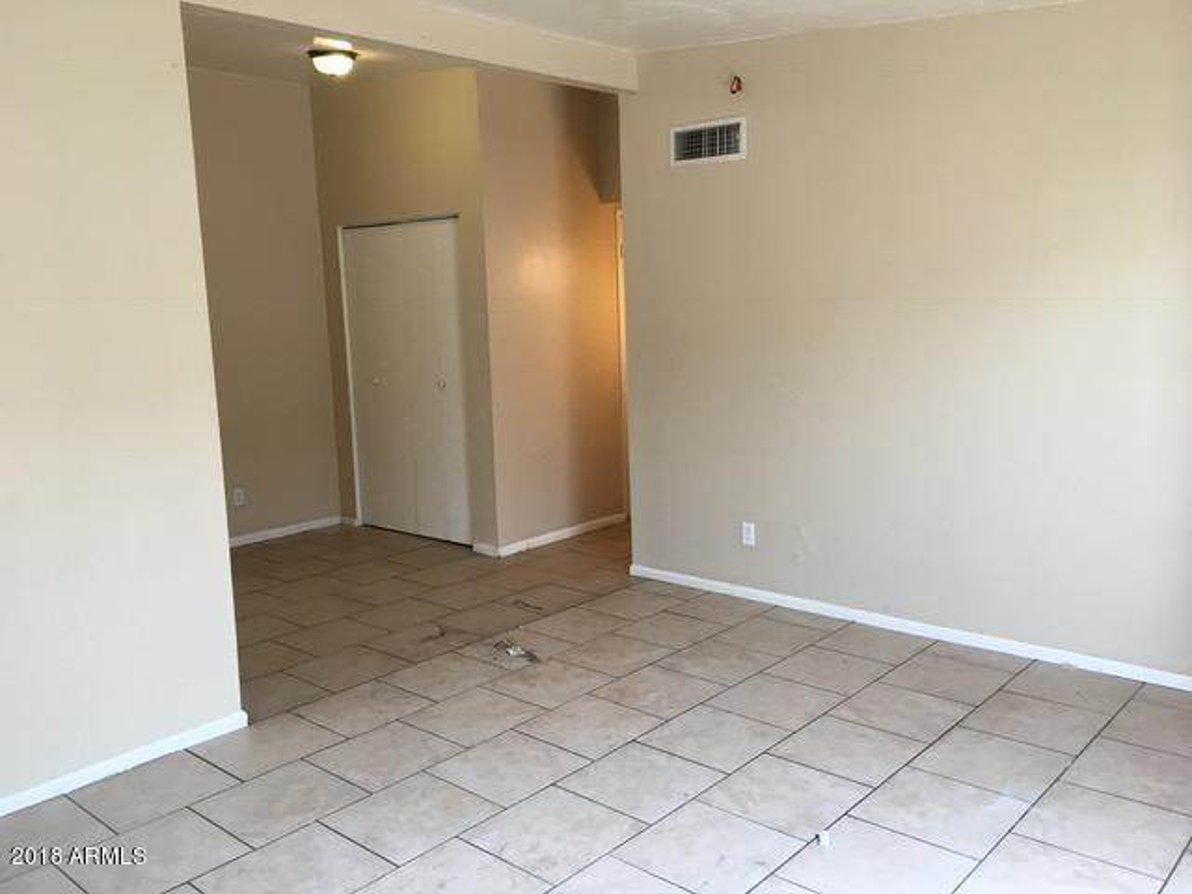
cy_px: 447
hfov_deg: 61.7
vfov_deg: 48.2
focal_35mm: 29
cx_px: 596
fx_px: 999
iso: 32
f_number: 2.2
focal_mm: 4.15
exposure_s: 1/30
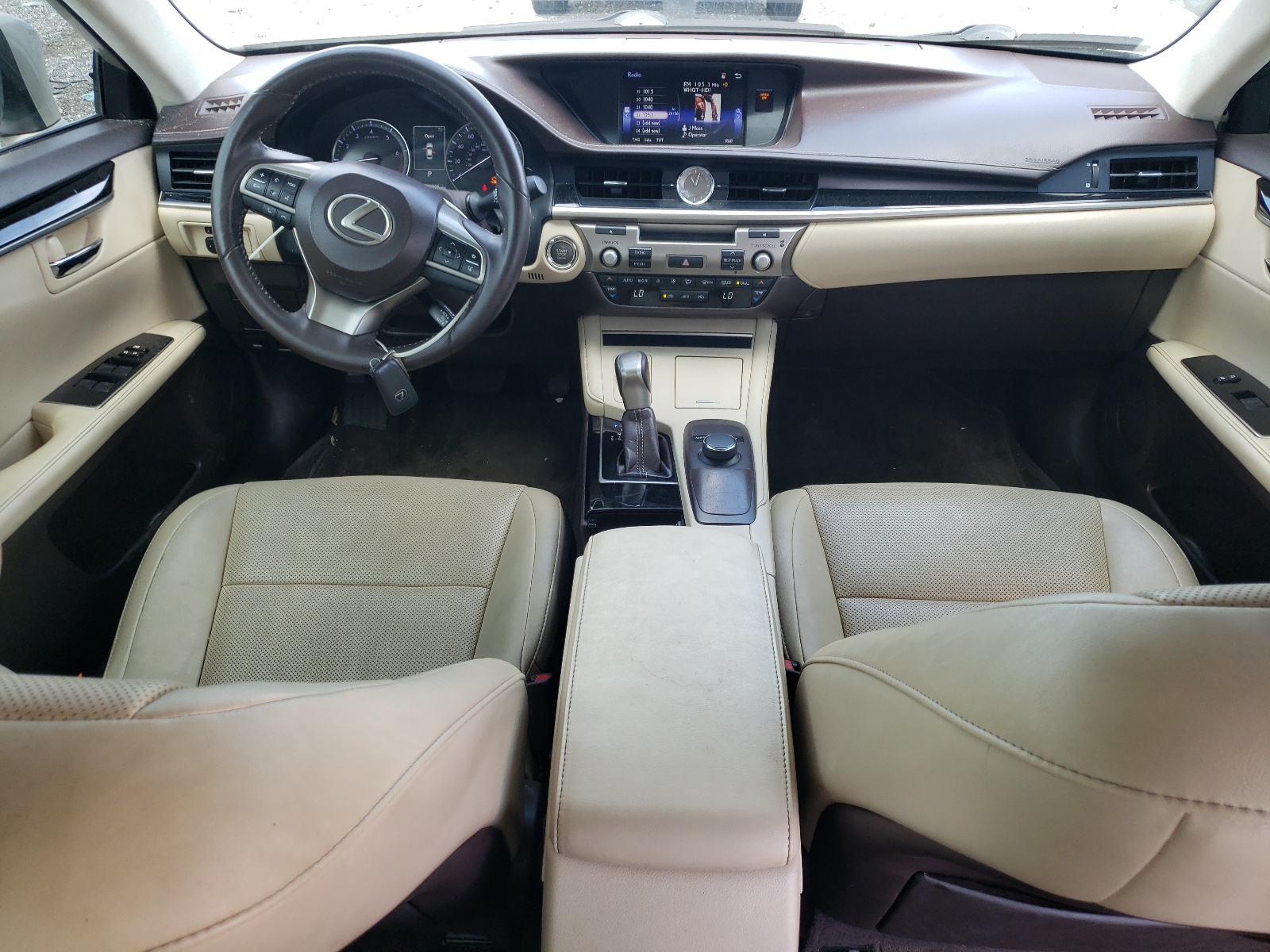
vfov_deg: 53.1
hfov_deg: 67.3
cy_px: 476
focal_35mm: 26
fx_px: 954
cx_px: 635
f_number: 1.5
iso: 50
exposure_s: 1/125
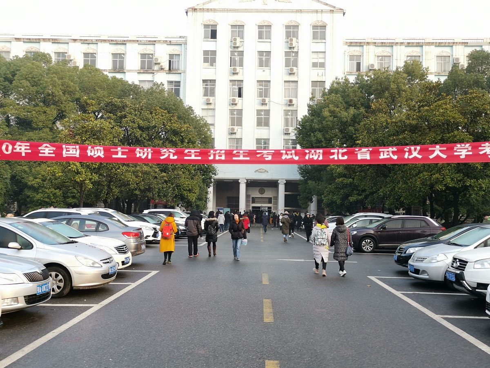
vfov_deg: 39.7
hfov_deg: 51.4
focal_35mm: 36
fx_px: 510
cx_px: 245
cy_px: 184
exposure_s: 1/173
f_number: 1.8
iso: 50
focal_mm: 5.58
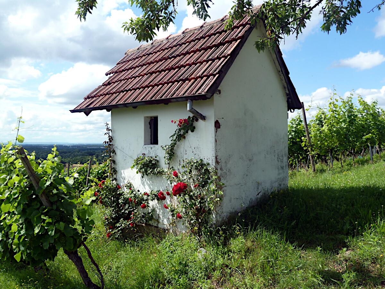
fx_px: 323
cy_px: 144
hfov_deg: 61.7
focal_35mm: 29
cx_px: 192
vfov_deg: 48.2
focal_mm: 4.7
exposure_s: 1/500
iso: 80
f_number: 4
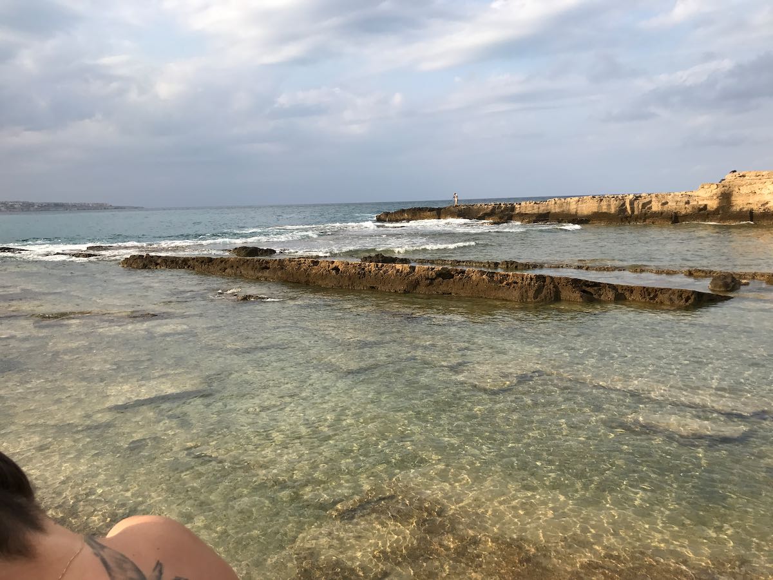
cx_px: 386
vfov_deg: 49.7
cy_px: 290
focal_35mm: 28
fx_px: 625
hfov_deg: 63.4
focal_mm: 3.99
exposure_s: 1/1597
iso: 20
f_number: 1.8
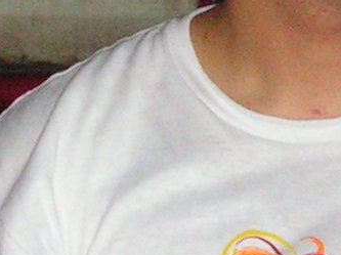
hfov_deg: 2.9
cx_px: 440
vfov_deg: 2.2
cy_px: -30
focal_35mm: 683
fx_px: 6721
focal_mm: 16.6
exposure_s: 1/100
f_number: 3.2
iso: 200
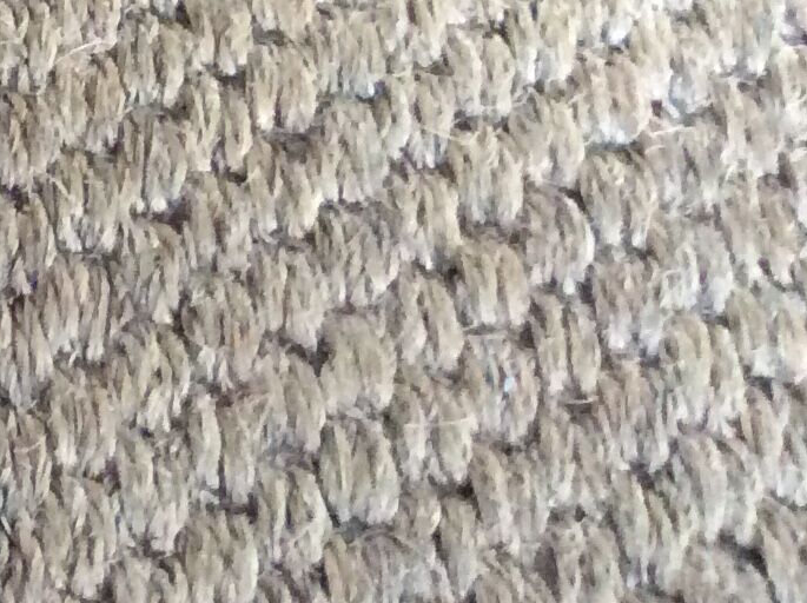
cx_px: -661
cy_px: -518
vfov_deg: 11.3
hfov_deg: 14.3
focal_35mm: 121
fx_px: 2817
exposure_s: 1/25
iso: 250
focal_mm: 3.3
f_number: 2.4
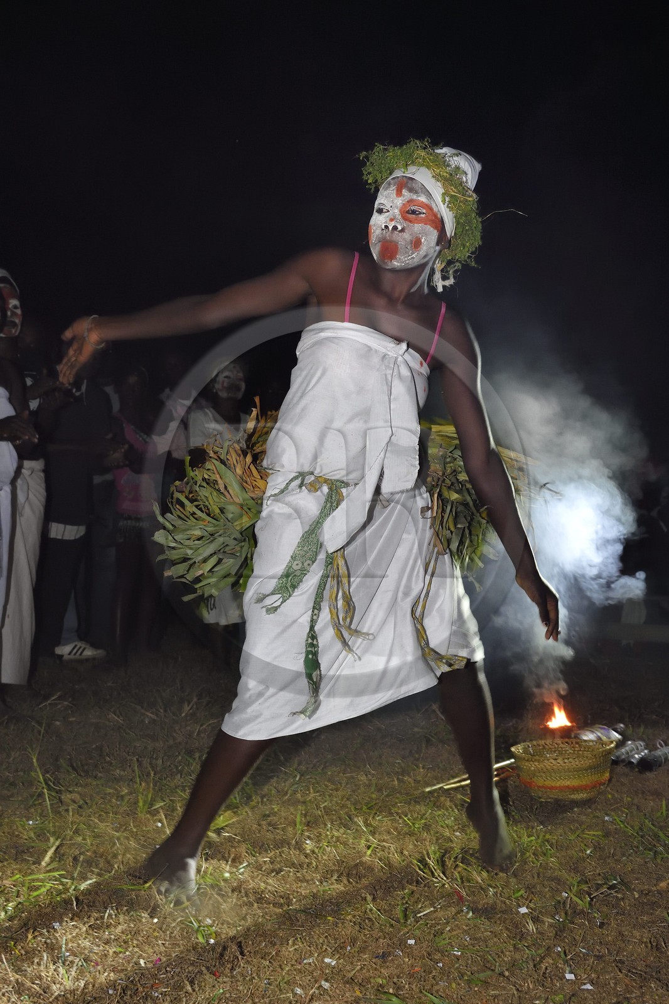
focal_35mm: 35
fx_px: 976
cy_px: 502
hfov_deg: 37.8
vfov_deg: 54.4
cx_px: 334
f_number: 7.1
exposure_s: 1/50
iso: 3200
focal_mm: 35
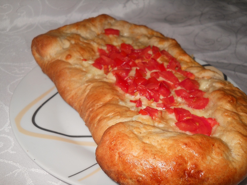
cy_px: 92
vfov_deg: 35.1
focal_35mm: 41
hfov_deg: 45.8
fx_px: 293
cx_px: 124
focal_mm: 6.72
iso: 80
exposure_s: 1/30
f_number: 5.5
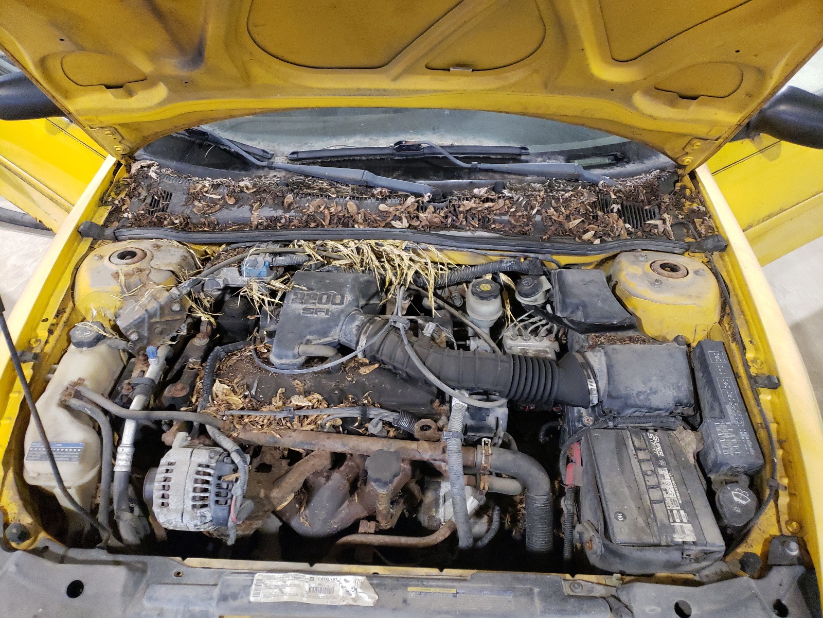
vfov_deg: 53.1
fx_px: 618
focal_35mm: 26
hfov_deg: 67.3
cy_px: 309
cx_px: 412
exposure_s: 1/30
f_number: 1.5
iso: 458
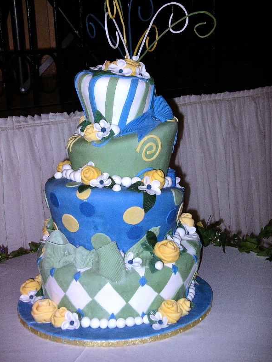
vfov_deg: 26.7
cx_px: 136
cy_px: 182
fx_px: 765
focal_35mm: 73
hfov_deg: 20.2
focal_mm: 14.9
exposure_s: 1/54
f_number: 3.5
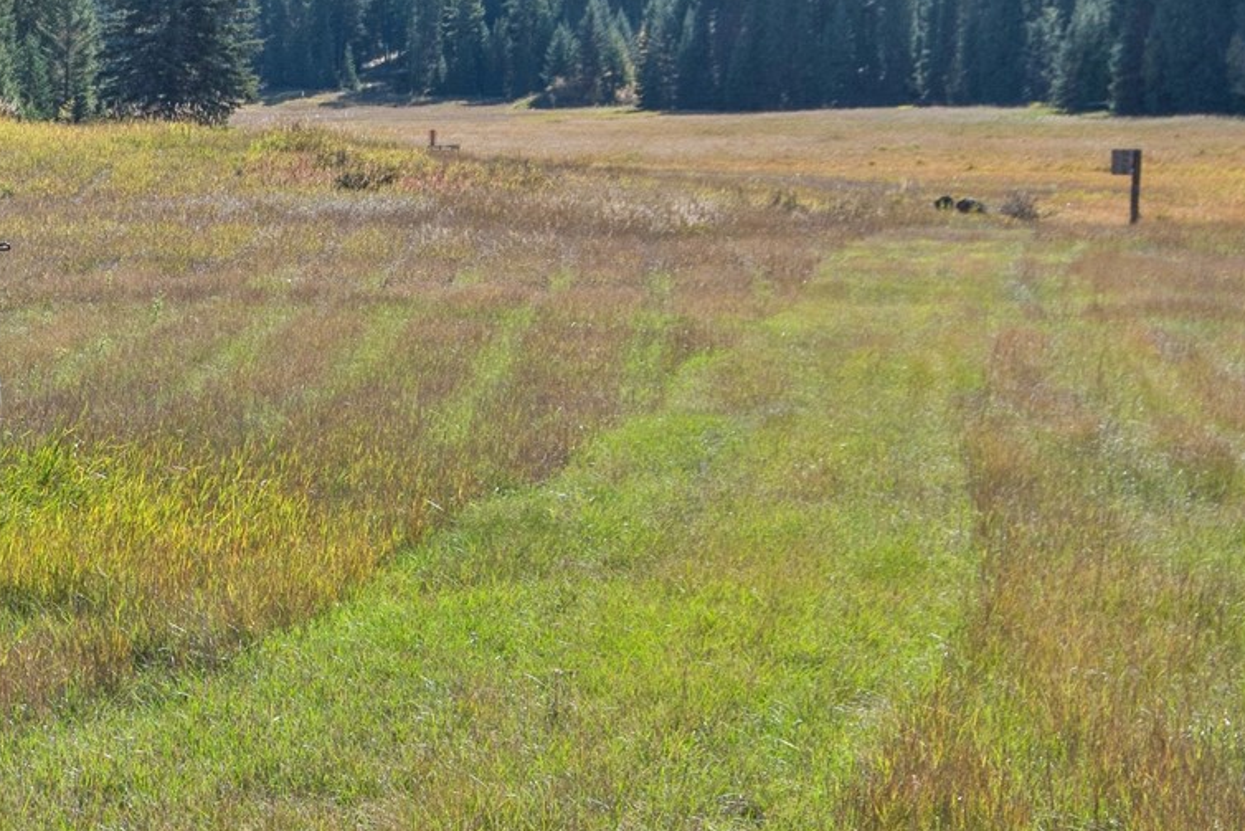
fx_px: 4185
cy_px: 289
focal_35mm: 121
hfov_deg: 16.3
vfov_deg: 11.3
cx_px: -241
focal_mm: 28
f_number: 6.3
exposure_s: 1/400
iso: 100
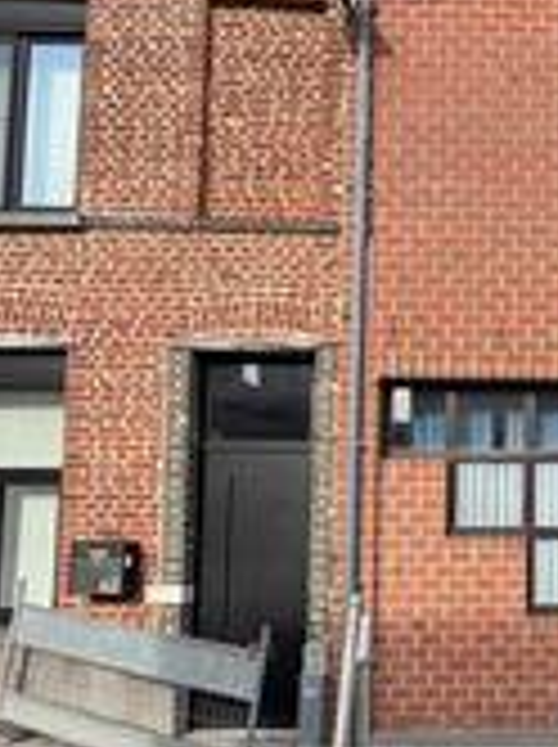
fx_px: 776
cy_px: 488
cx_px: 626
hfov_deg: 33.9
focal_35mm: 36
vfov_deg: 50.6
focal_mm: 2.22
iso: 40
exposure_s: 1/760
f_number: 2.2
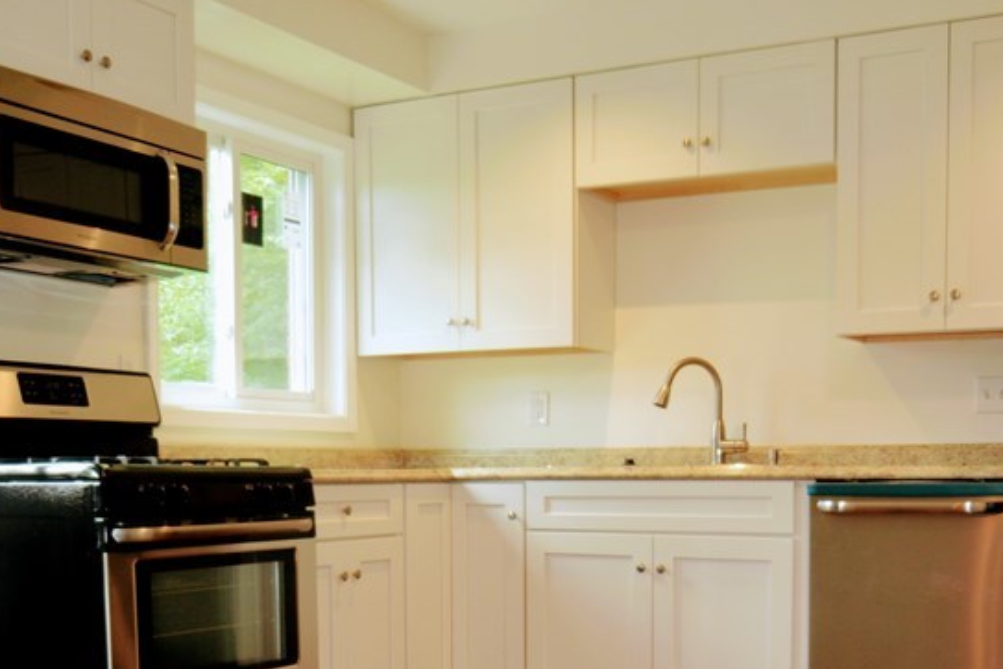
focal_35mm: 48
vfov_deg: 27.3
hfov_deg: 40.9
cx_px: 622
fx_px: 1337
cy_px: 565
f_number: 4
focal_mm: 16
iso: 400
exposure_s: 1/80
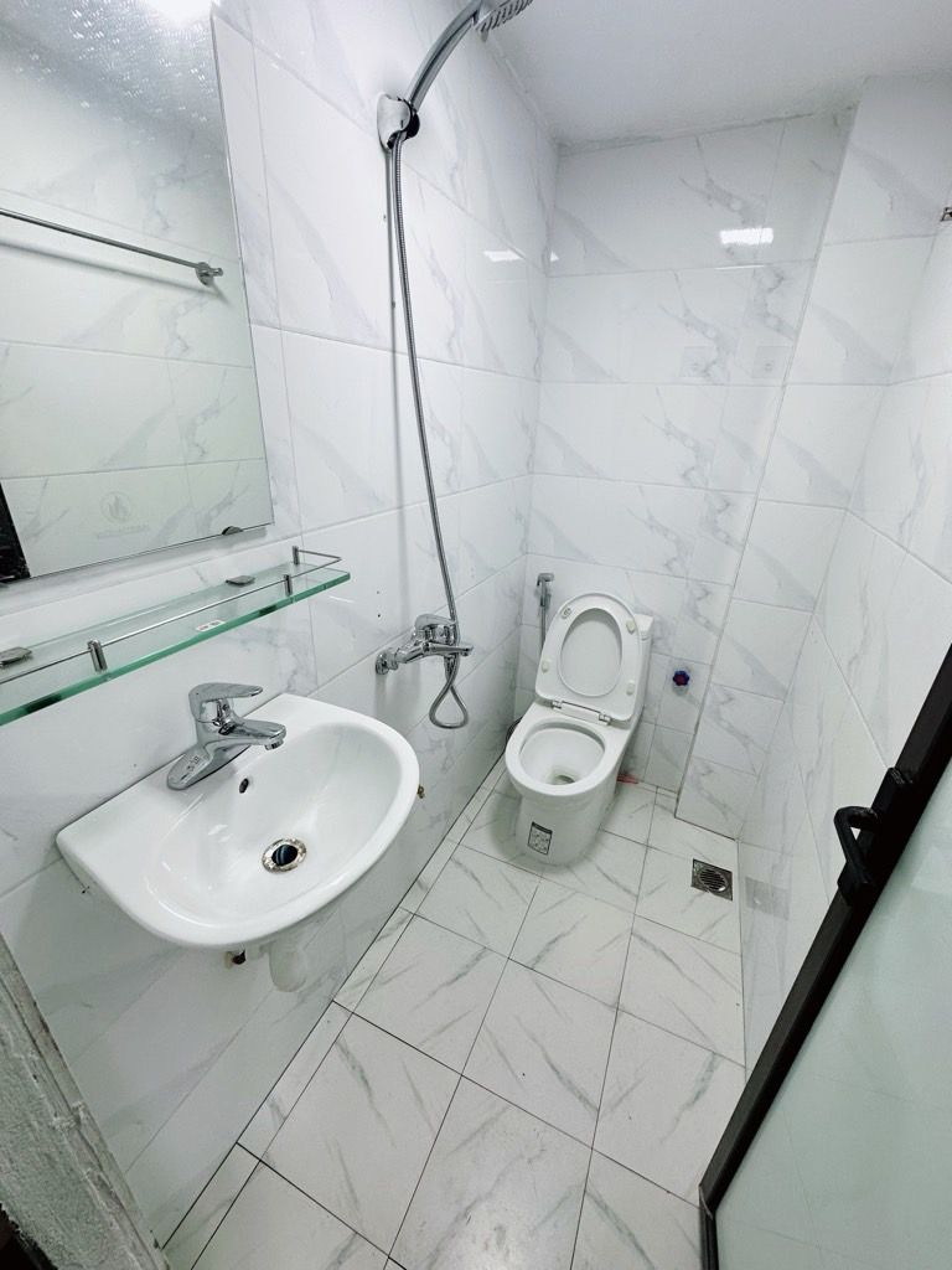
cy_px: 635
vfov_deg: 102.1
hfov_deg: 85.7
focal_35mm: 14
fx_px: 513
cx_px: 476
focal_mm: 2.22
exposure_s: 1/100
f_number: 2.2
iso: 100
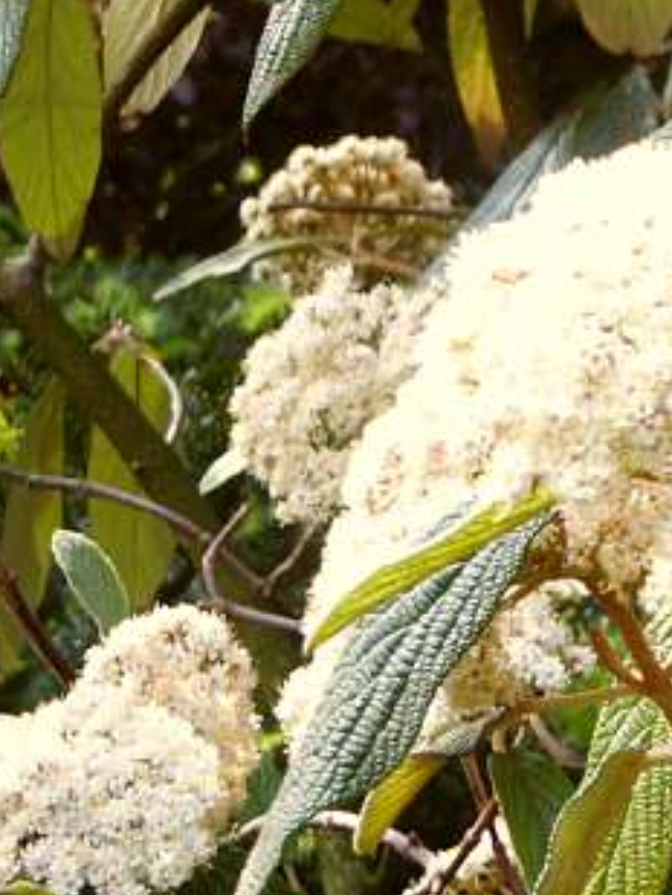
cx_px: 1095
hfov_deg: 7.2
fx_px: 5225
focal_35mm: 202
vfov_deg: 9.8
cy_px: 185
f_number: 3.6
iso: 64
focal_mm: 15.51
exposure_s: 1/90
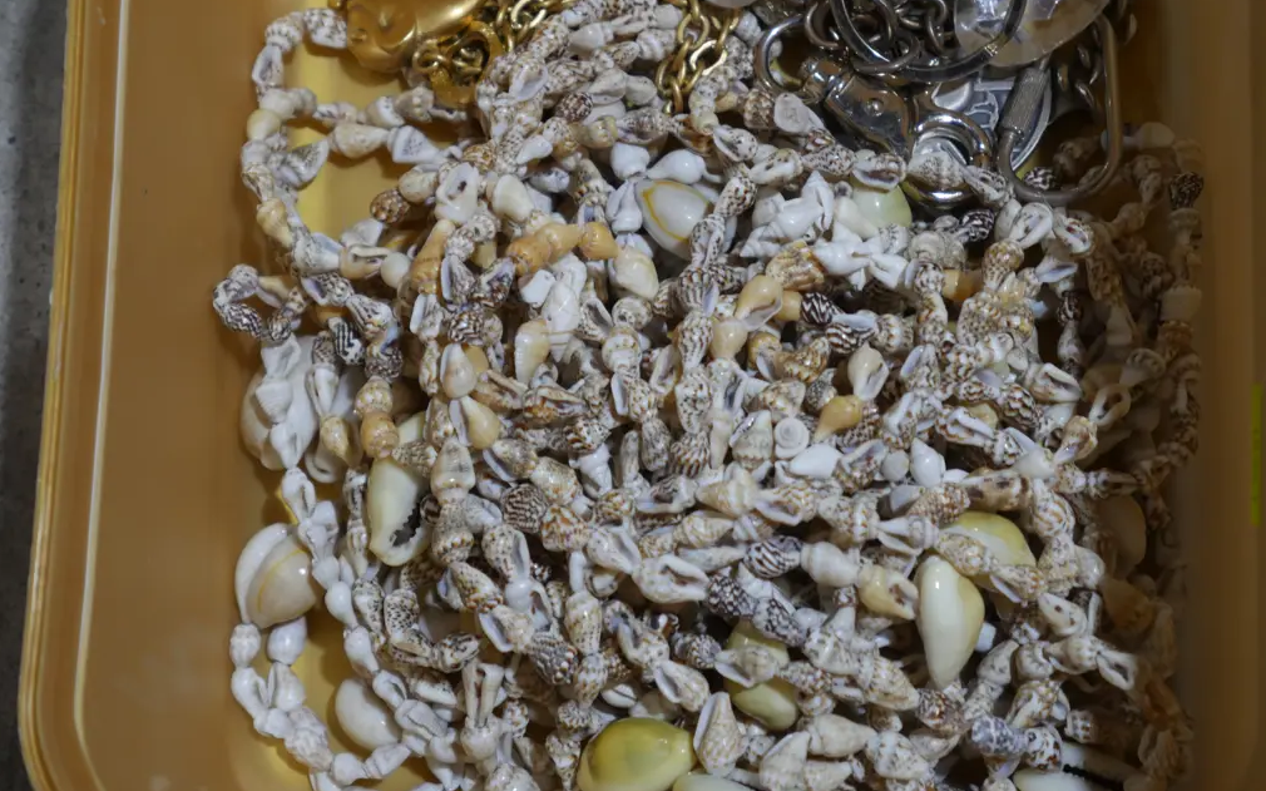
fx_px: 2967
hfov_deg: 24.1
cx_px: 638
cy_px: 318
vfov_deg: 15.2
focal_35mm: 86
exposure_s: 1/100
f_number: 5.6
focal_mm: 40
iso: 640
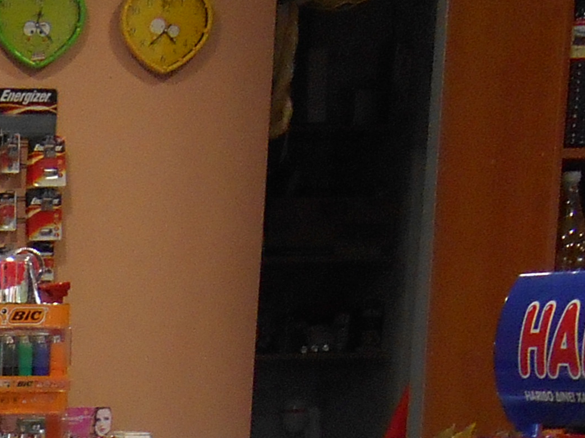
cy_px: 947
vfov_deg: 10.5
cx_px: -378
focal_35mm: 127
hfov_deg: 14.2
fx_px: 2146
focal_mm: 4.7
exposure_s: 1/30
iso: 220
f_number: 3.4
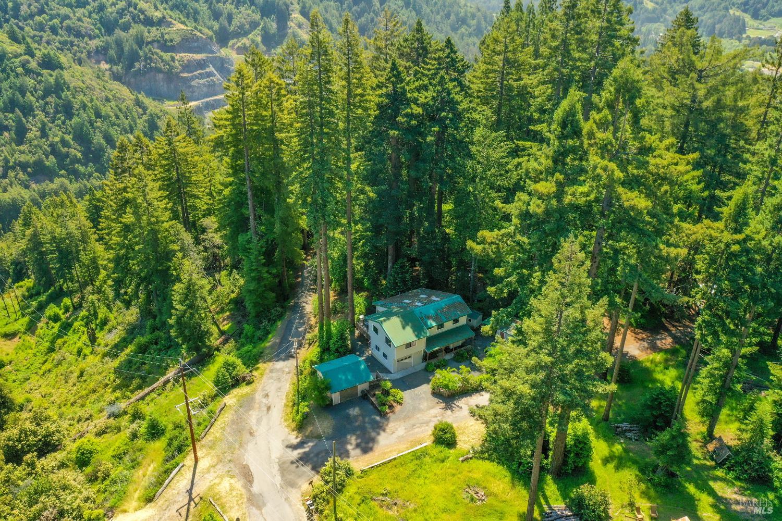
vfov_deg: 46.4
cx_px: 391
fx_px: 608
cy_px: 260
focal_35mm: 28
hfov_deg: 65.5
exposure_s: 1/25
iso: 100
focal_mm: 10.26
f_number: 5
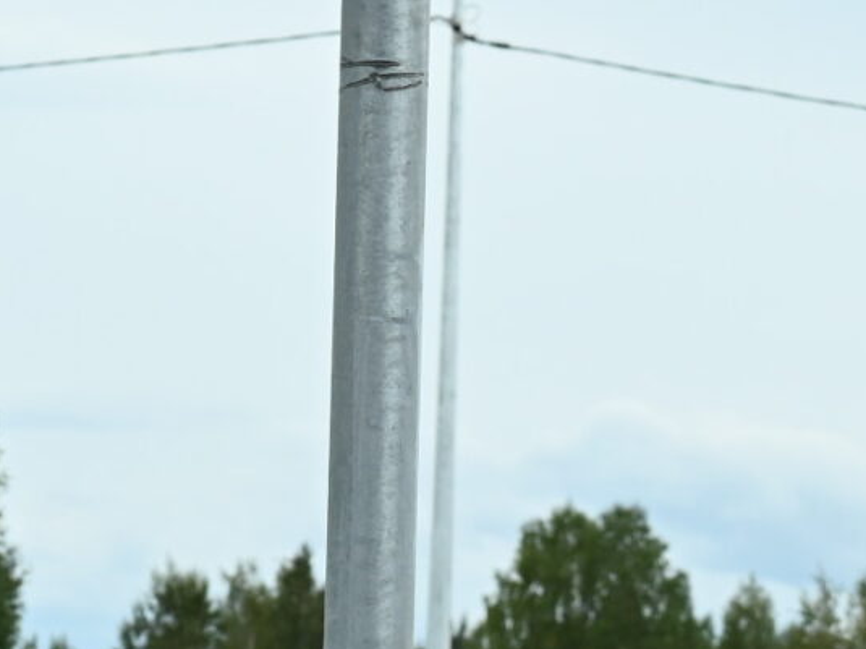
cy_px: -252
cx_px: -521
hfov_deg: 6.1
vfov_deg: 4.6
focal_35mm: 322
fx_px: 8054
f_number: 9
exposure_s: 1/640
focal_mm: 70
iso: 1000
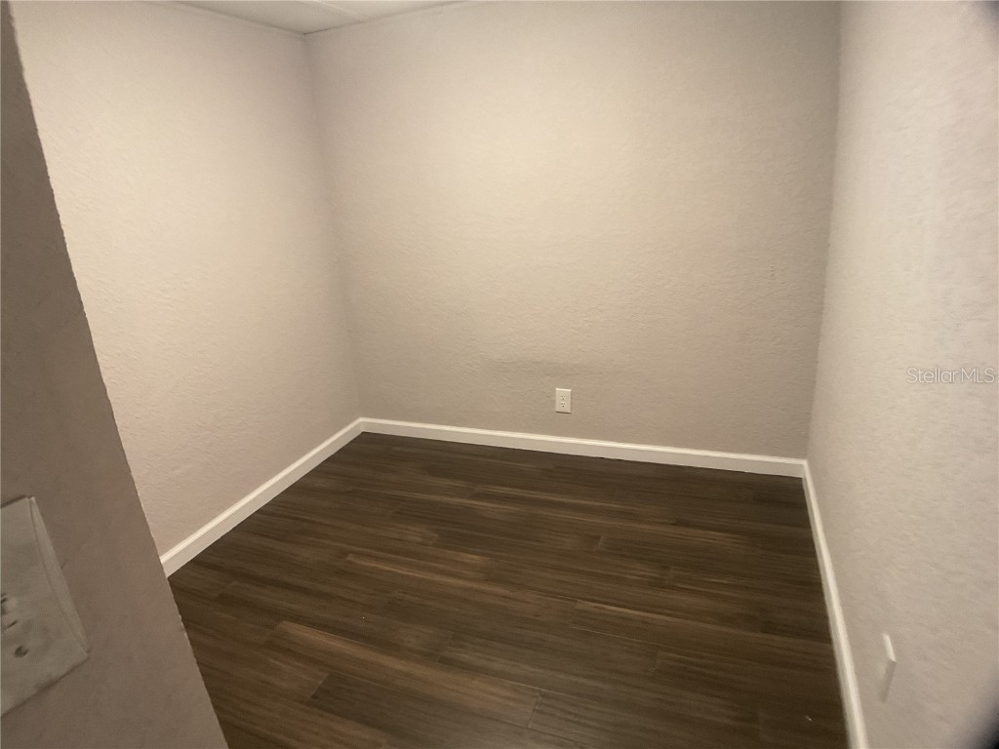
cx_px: 500
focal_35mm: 29
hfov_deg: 61.7
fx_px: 837
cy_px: 374
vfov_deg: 48.2
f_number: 1.8
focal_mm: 3
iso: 160
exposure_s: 1/60
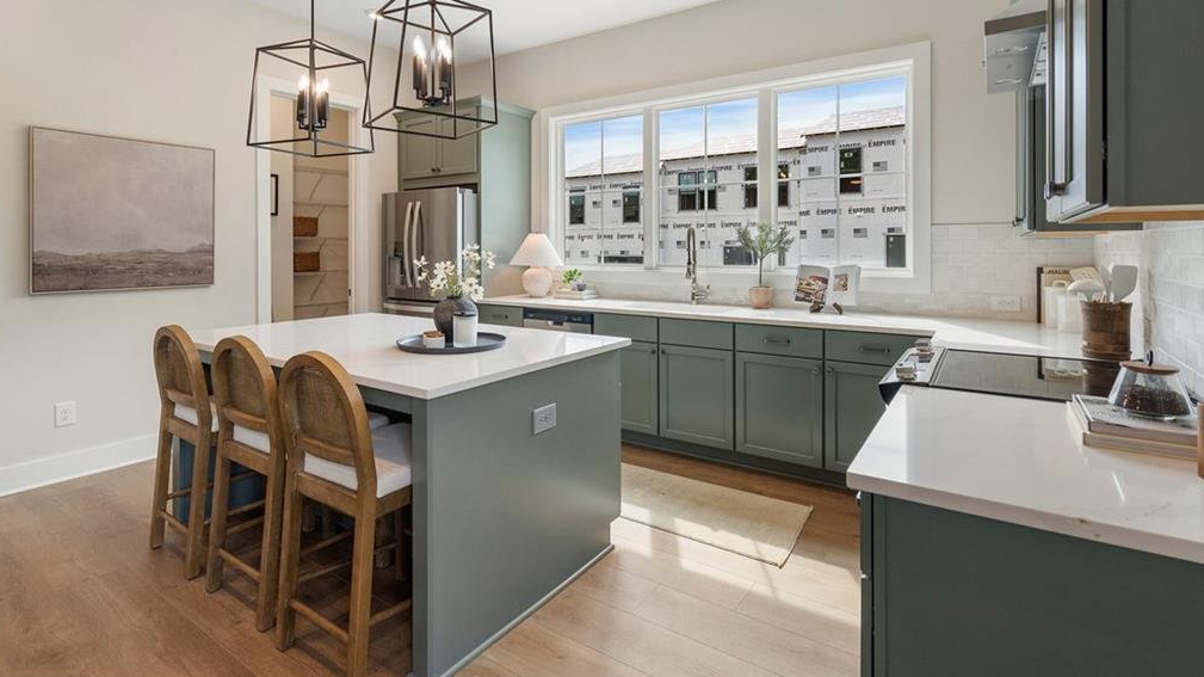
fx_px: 543
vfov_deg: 63.8
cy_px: 310
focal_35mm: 17
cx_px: 595
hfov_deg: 95.9
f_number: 7.1
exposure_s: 1/50
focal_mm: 16
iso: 640
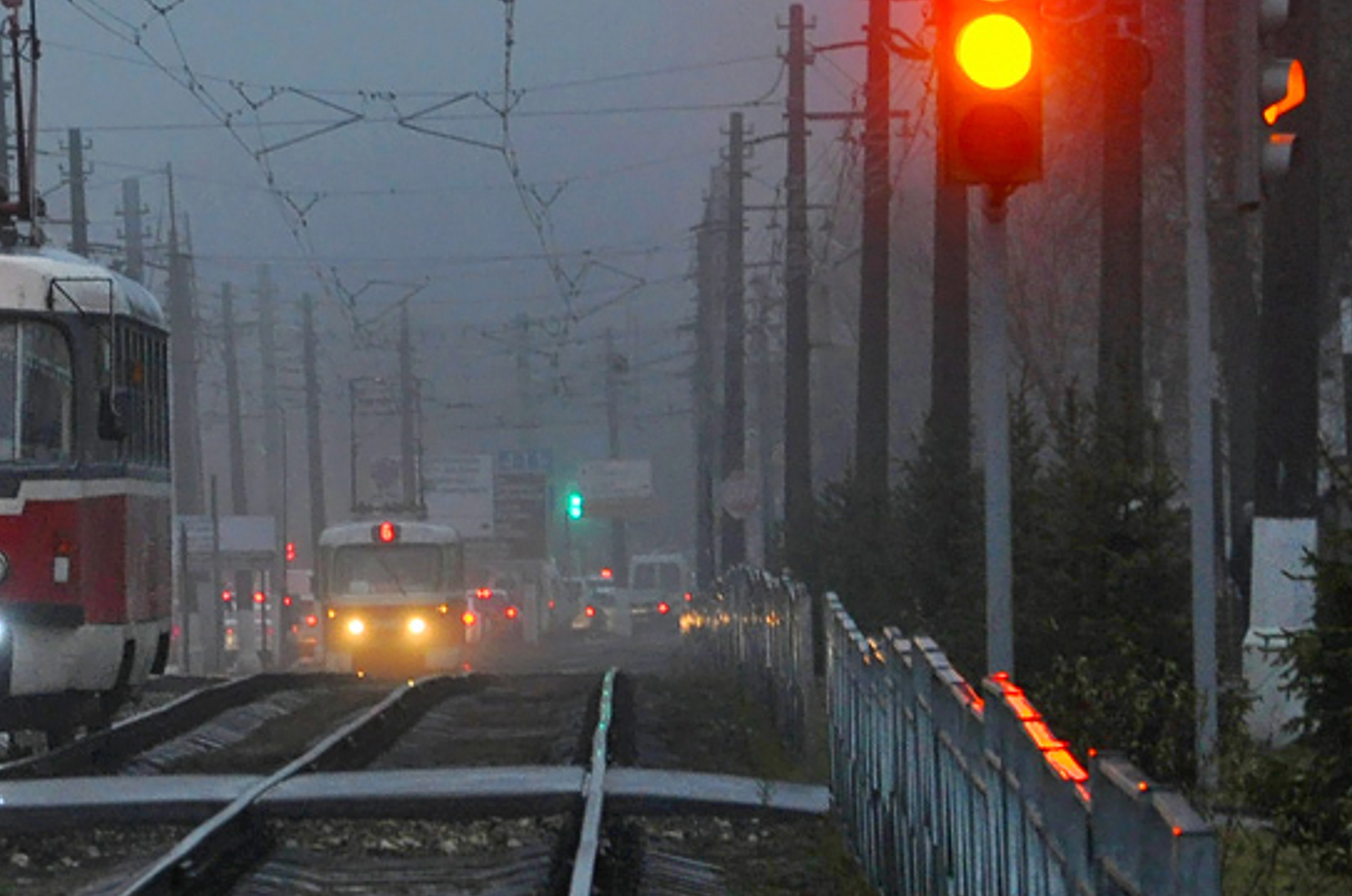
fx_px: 13196
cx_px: -80
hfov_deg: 5.8
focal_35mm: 352
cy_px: 158
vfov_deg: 3.9
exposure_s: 1/60
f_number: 5.6
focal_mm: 98
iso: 800
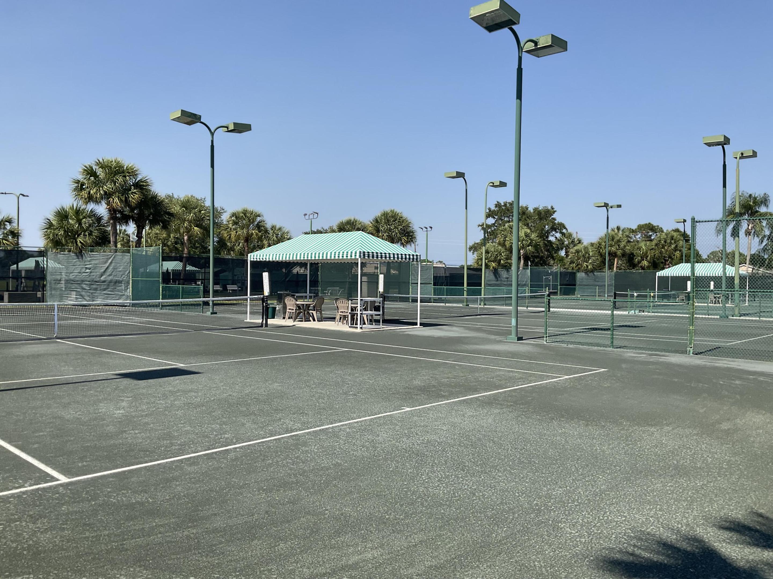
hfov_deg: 61.7
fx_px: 648
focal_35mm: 29
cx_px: 386
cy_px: 290
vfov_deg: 48.2
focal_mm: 3
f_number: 1.8
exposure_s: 1/1786
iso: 16
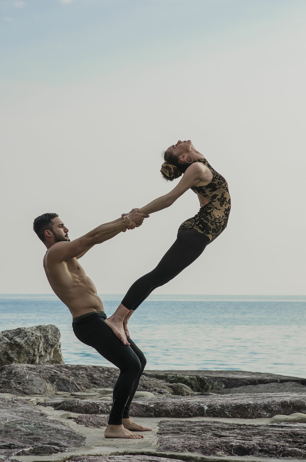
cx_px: 153
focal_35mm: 128
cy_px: 231
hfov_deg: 10.7
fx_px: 1633
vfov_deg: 16.1
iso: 100
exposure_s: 1/200
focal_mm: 85
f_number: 8
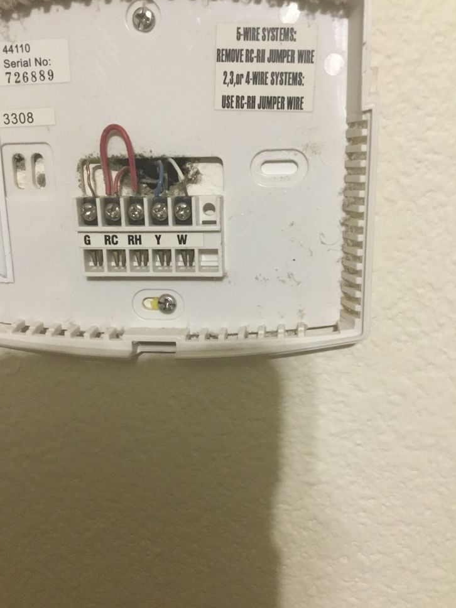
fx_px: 562
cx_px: 225
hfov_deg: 44.2
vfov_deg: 56.8
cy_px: 299
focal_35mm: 32
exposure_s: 1/15
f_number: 2.4
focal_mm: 3.3
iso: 200
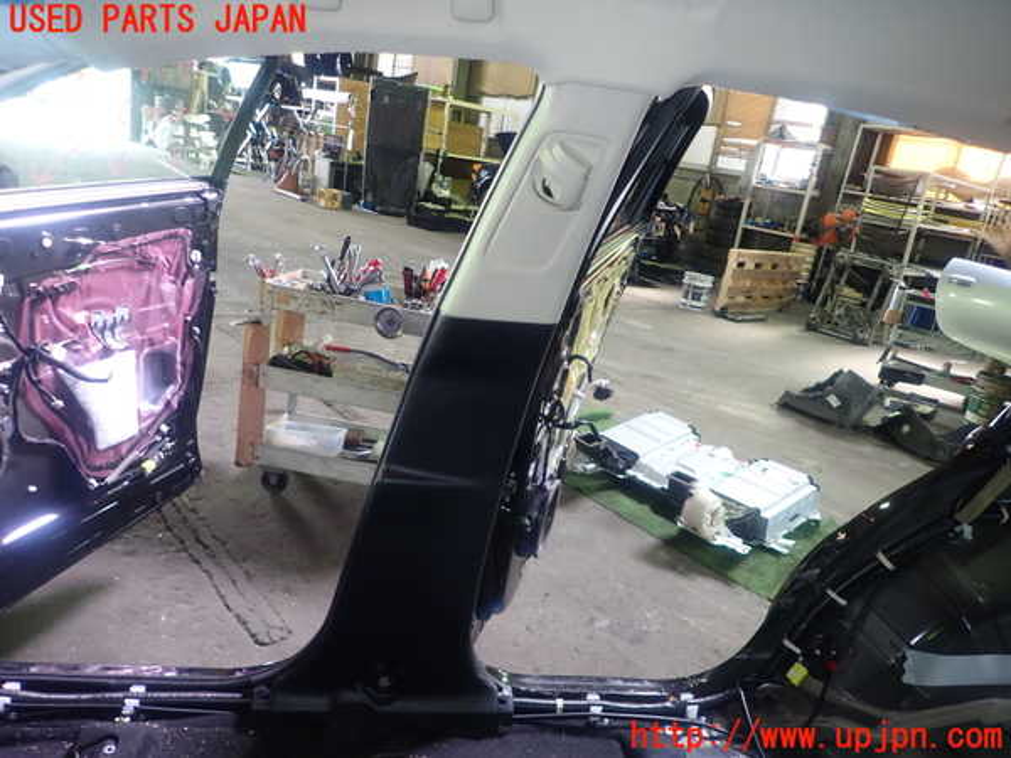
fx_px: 730
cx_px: 506
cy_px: 379
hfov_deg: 69.4
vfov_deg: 54.9
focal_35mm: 25
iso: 200
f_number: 2
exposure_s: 1/40
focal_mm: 4.5
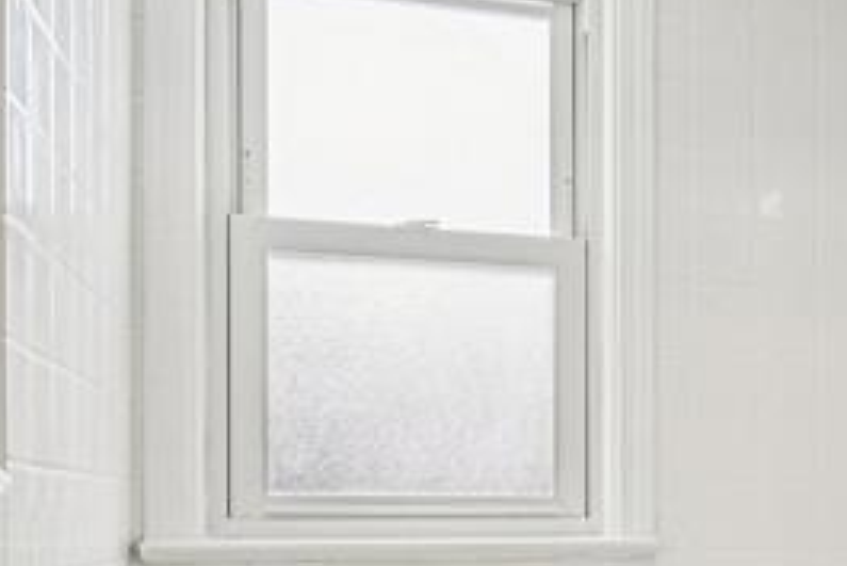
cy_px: 537
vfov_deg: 24.2
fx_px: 1271
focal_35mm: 54
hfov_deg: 33.5
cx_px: 860
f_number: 8
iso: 400
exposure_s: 1/160
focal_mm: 14
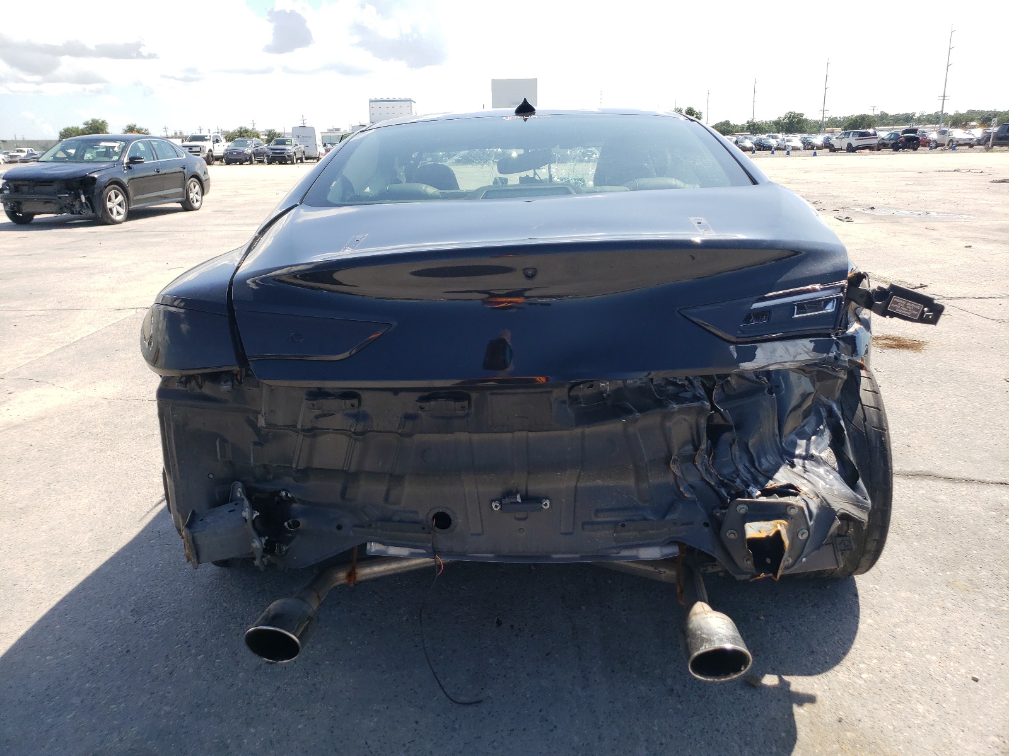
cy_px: 378
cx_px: 504
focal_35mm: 26
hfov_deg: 67.3
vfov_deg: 53.1
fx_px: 758
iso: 50
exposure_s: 1/1667
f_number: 1.5
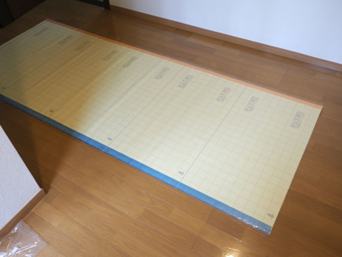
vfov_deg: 46.8
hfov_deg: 60.0
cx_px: 171
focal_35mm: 30
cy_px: 128
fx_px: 296
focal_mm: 15
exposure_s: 1/60
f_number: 4.5
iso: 1250
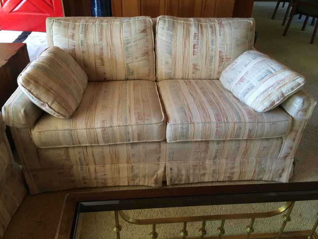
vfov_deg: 45.4
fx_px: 285
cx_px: 157
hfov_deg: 58.4
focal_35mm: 31
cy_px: 116
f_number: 2.2
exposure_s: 1/30
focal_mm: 4.12
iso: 50
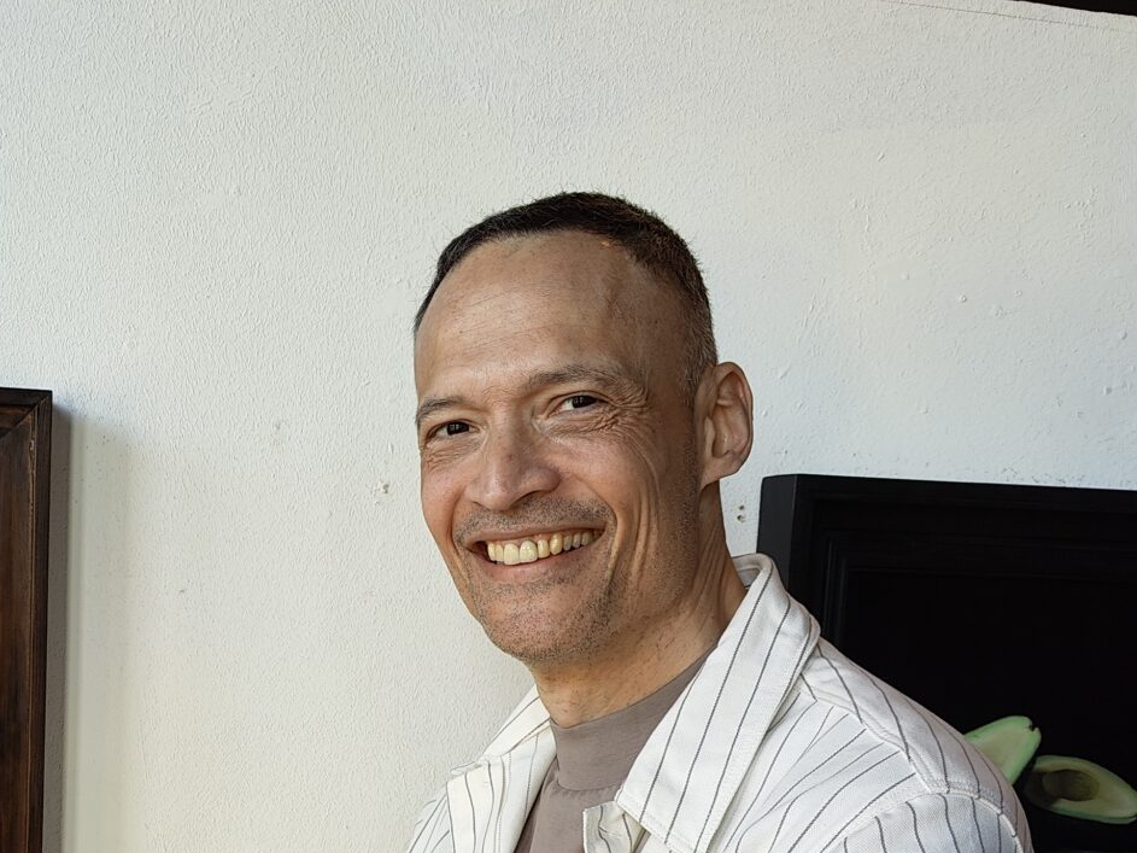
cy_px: 823
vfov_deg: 27.7
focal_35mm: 50
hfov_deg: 37.1
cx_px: 260
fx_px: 1642
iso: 125
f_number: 1.8
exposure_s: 1/100
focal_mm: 6.06
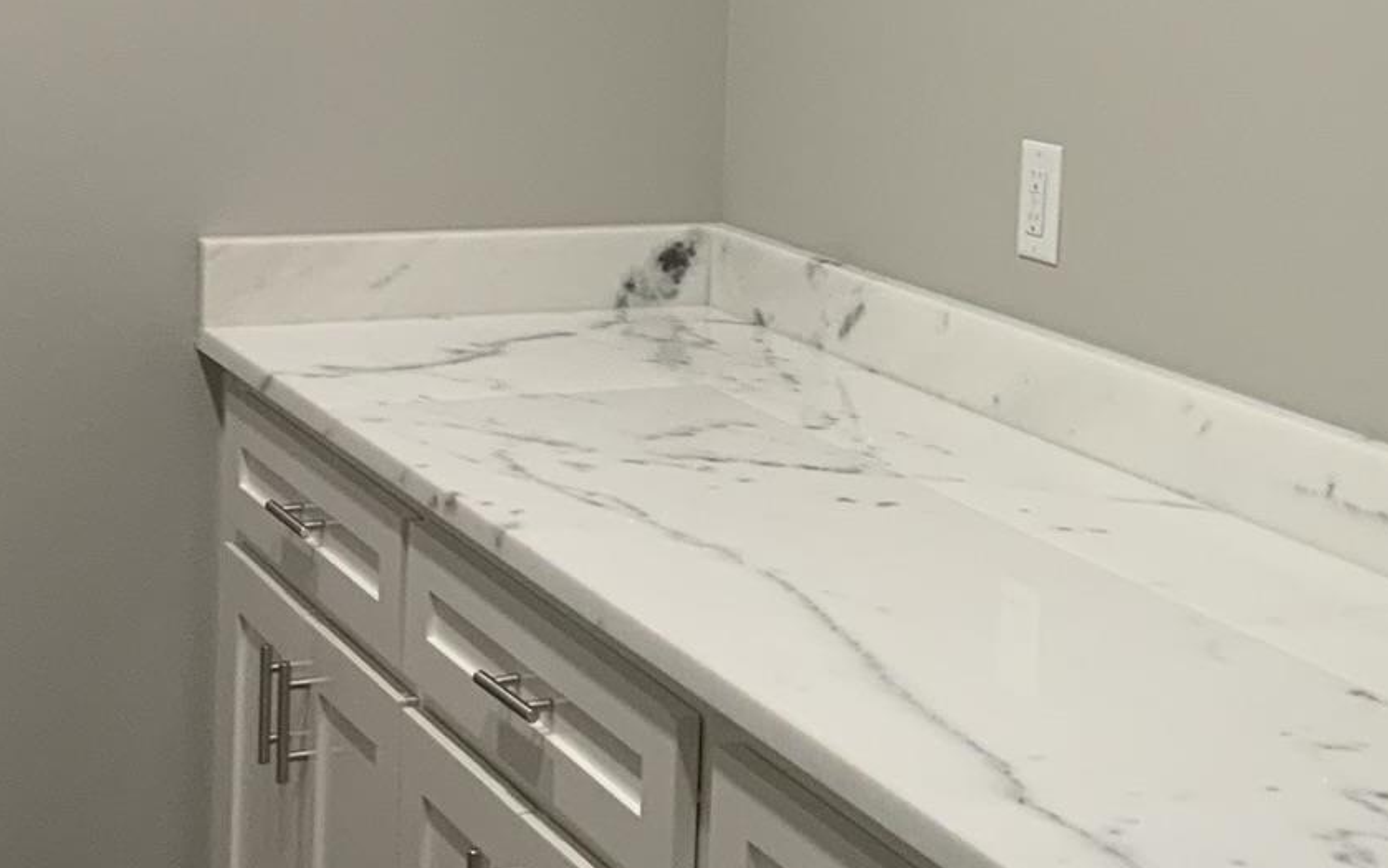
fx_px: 2838
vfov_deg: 17.3
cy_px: 180
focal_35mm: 75
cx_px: 908
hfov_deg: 27.3
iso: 80
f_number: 1.8
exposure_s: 1/60
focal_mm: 3
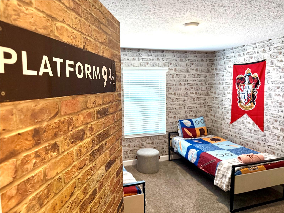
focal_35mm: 24
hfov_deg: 71.6
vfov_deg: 56.8
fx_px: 197
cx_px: 142
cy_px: 106
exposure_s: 1/120
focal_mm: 6.76
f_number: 1.78
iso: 320
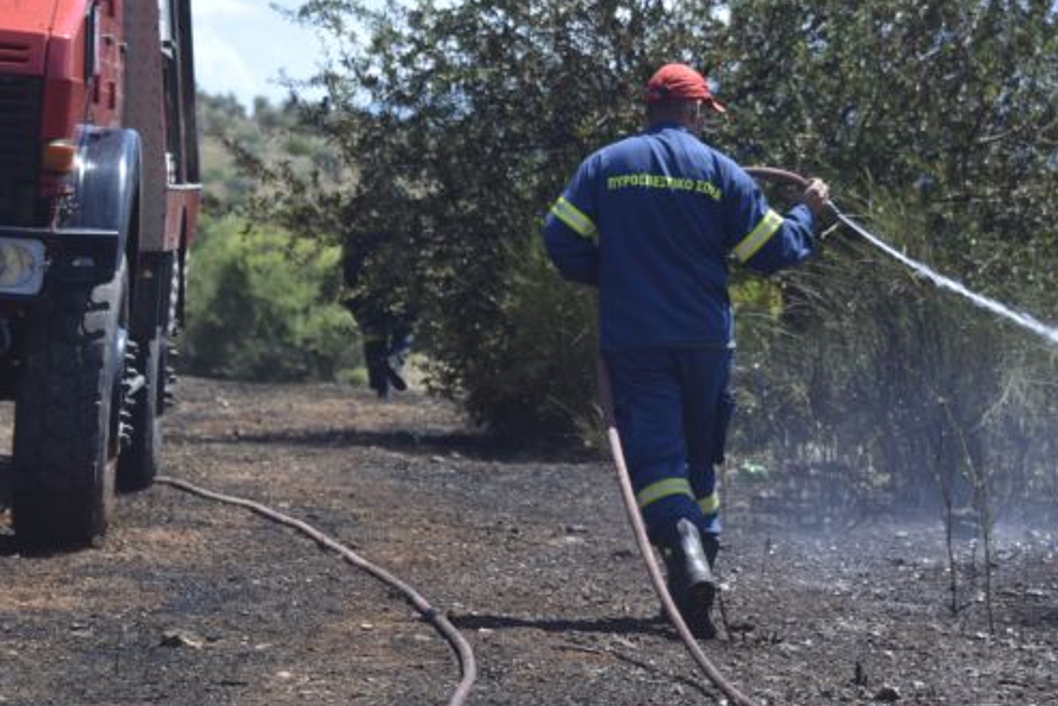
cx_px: 564
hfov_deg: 11.5
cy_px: 278
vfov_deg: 7.7
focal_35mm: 179
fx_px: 5262
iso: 100
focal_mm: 92
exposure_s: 1/400
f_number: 5.3
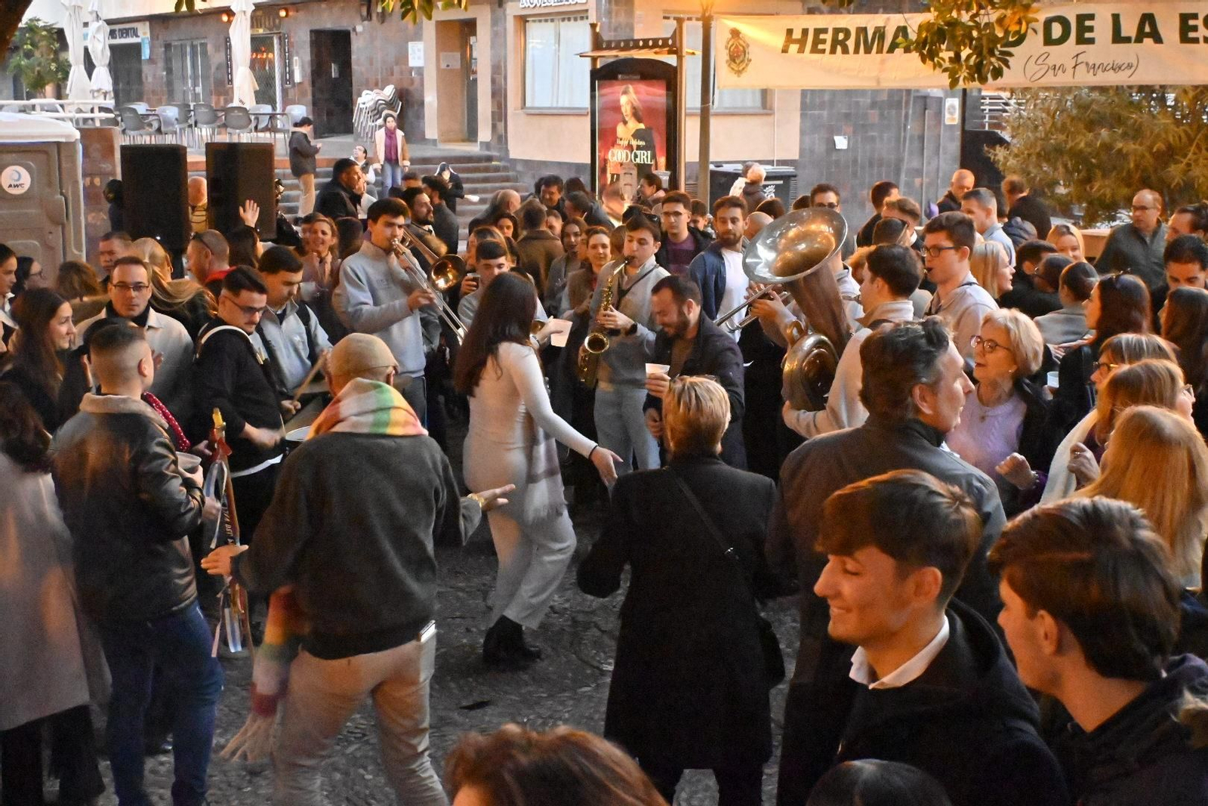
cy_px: 403
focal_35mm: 45
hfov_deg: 43.6
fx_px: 1510
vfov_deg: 29.9
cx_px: 604
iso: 20000
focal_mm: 30
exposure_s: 1/125
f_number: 6.3
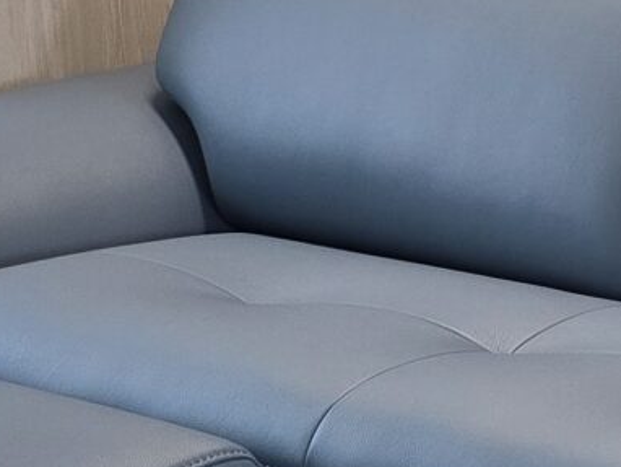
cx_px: 1205
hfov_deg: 11.6
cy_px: 91
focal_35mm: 154
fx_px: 2764
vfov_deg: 9.6
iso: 160
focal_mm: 6.3
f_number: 1.7
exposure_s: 1/120
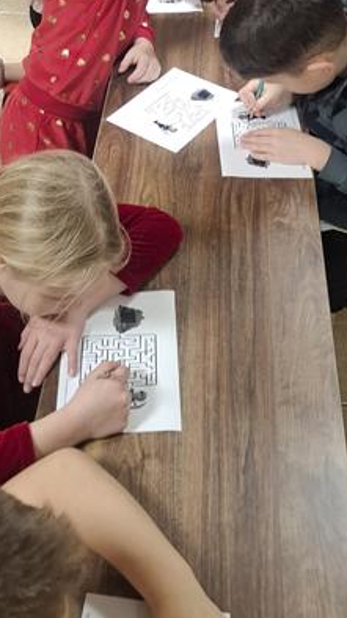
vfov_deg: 40.2
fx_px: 802
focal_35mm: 49
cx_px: 170
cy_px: 116
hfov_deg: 24.4
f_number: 1.8
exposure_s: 1/50
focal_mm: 5.54
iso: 320
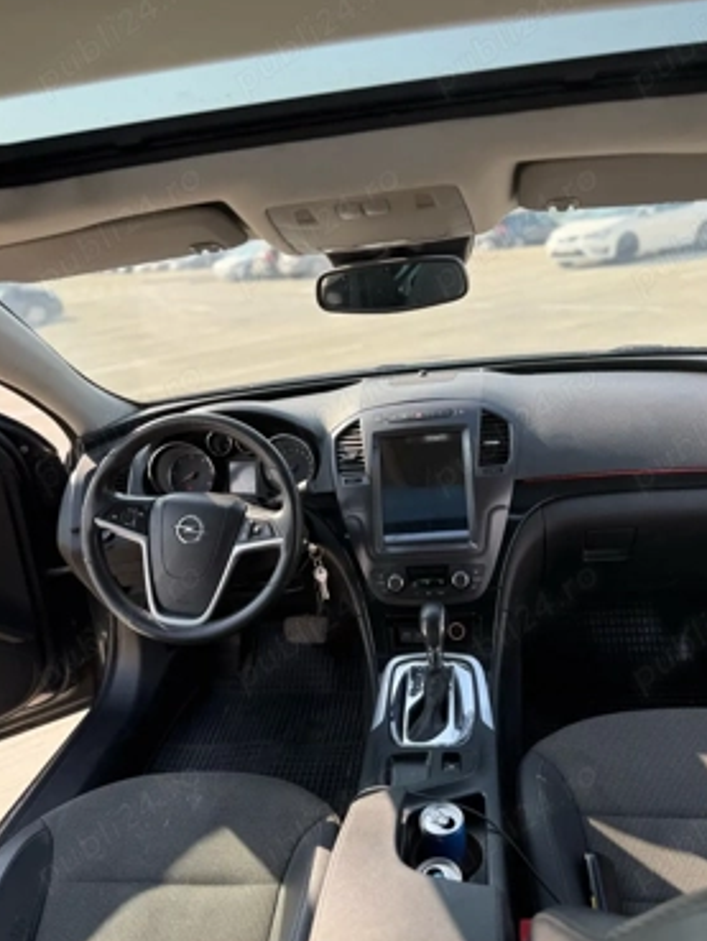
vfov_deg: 67.3
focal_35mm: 26
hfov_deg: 53.1
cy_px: 459
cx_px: 368
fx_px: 708
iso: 80
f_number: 1.78
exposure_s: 1/796
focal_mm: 6.76
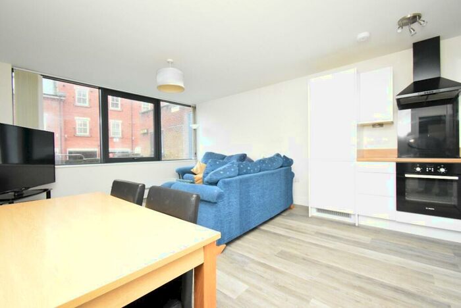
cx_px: 230
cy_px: 154
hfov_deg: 100.3
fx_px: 192
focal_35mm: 15
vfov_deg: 77.4
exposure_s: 1/60
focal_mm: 10
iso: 4000
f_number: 4.5
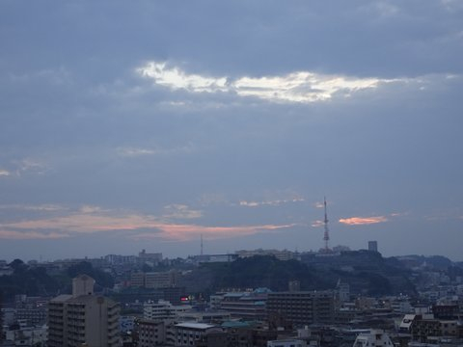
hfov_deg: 32.2
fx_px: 803
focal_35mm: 60
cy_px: 174
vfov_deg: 24.4
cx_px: 232
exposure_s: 1/60
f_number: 4.5
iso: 125
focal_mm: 10.23
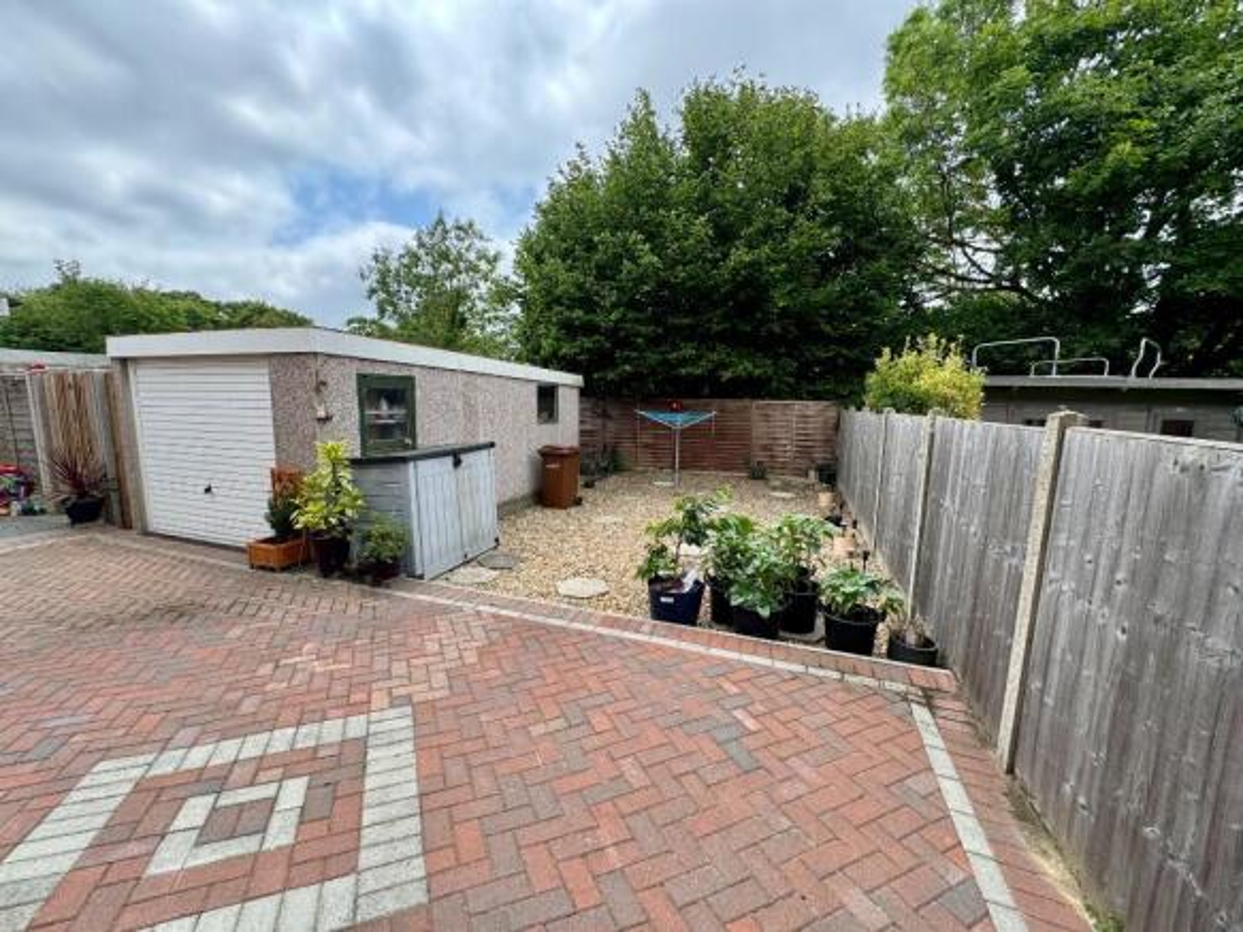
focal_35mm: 14
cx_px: 622
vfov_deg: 85.7
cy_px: 466
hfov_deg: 102.1
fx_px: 503
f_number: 2.2
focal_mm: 2.22
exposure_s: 1/370
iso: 40
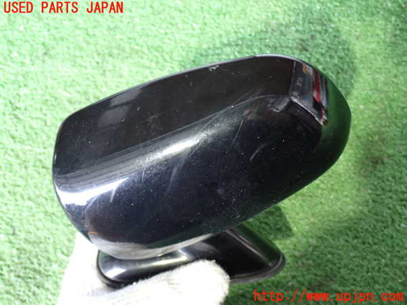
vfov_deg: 30.9
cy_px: 152
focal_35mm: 47
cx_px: 204
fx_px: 553
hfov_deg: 40.4
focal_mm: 8.4
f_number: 3.1
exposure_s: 1/13
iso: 800
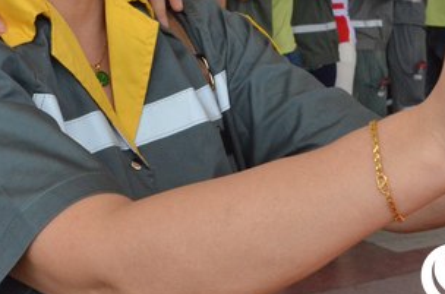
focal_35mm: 122
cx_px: 151
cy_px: -59
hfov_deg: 16.7
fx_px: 1508
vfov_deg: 10.9
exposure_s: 1/1000
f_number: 14
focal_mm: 31
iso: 2000
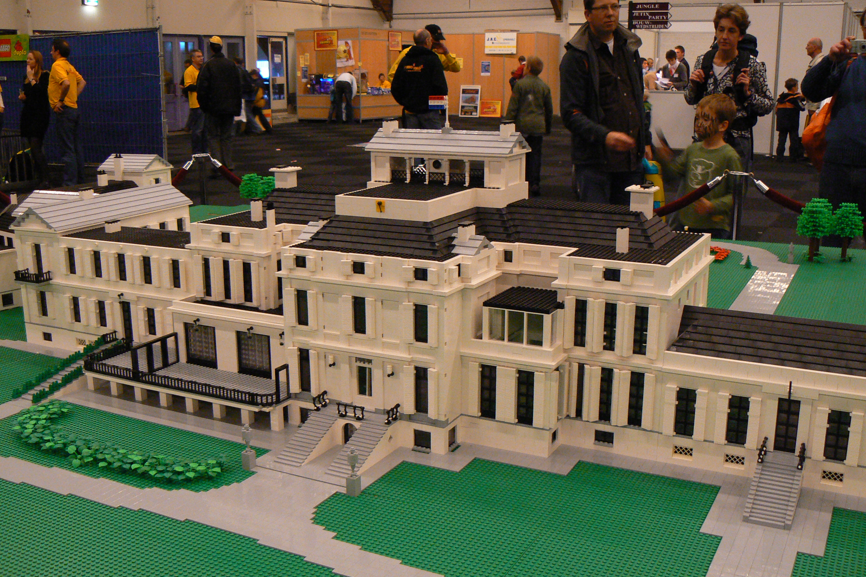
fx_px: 914
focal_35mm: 38
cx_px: 428
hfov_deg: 50.7
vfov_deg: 35.1
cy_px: 285
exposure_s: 1/13
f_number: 2.8
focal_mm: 6
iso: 200
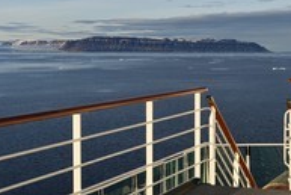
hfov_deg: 26.2
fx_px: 615
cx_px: 229
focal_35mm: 76
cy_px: 70
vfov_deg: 17.9
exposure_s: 1/320
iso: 200
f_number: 10
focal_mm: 35
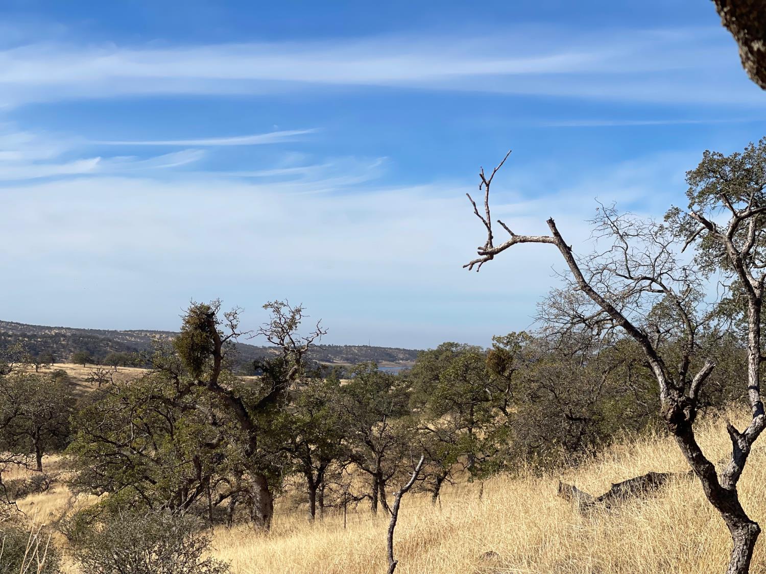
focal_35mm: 64
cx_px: 383
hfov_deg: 30.3
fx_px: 1416
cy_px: 287
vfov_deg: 22.9
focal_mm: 7.5
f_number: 2.2
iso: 32
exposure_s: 1/2538
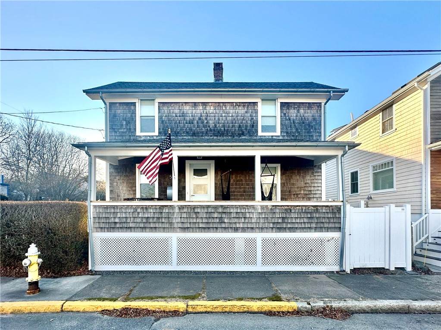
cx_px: 220
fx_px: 178
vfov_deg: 85.7
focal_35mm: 14
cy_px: 165
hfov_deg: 102.1
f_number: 2.2
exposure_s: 1/454
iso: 40
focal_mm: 2.22
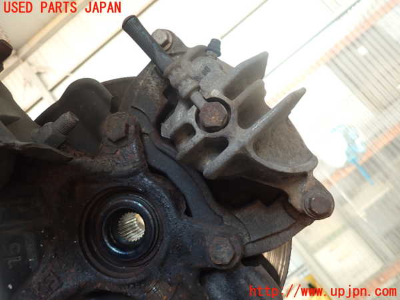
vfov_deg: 54.9
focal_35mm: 25
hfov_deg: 69.4
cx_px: 200
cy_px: 150
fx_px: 289
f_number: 2
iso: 200
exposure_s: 1/40
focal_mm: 4.5
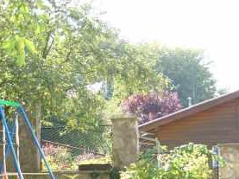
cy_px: 182
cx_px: 38
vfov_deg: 17.7
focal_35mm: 81
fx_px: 559
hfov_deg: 23.7
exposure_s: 1/125
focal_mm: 5.8
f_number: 2.6
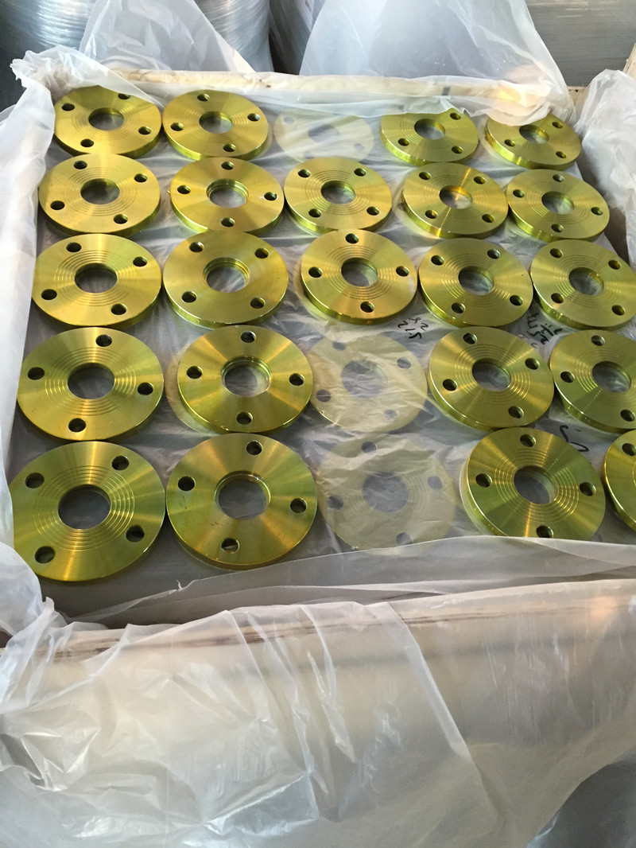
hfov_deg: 48.2
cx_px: 318
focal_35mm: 29
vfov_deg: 61.6
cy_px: 424
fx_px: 710
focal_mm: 4.15
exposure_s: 1/30
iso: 160
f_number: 2.2
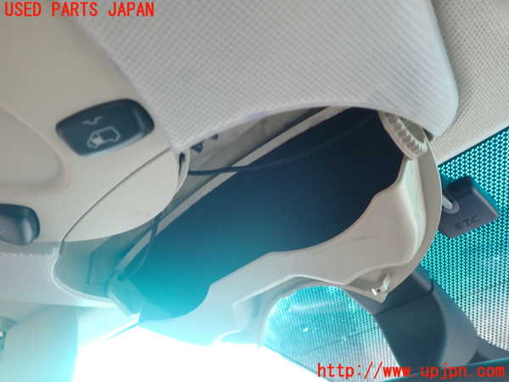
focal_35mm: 30
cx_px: 254
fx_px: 441
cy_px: 191
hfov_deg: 60.0
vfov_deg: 46.8
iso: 200
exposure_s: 1/50
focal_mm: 5.4
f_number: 2.3
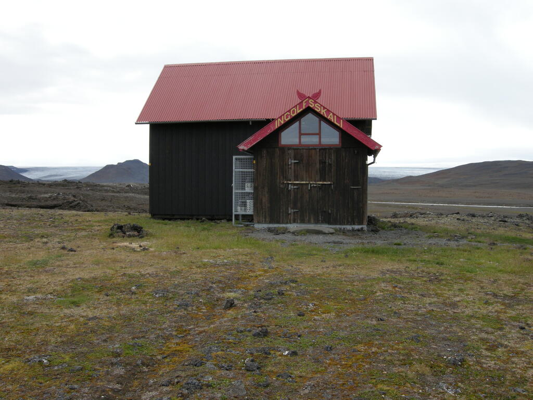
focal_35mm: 35
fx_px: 539
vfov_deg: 40.7
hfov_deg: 52.6
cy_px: 200
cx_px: 266
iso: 100
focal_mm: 7.5
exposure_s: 1/262
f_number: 5.4
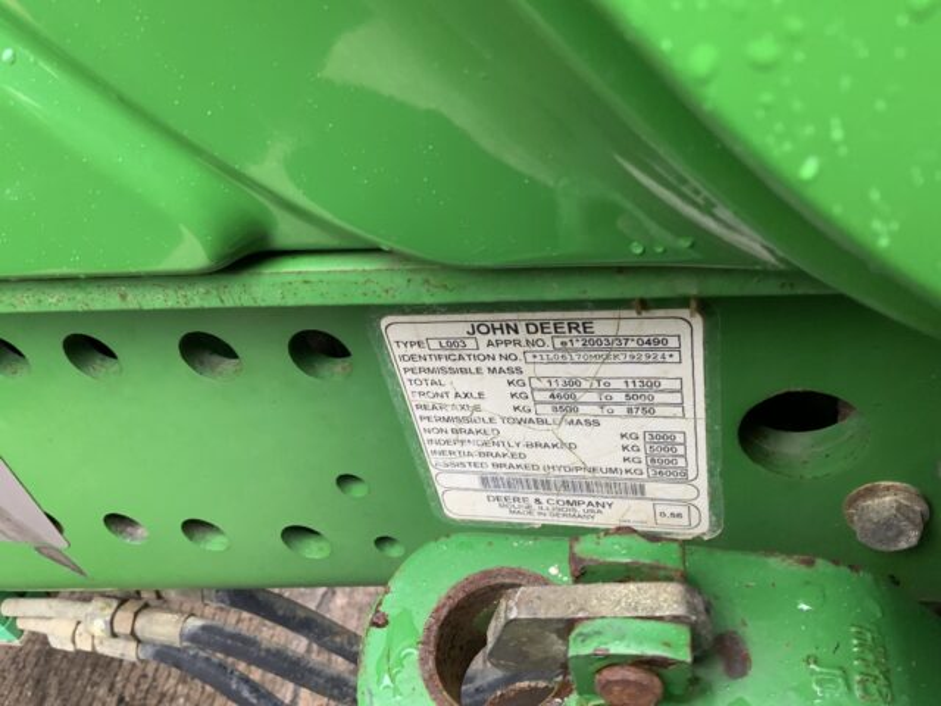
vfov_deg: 48.2
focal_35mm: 29
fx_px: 788
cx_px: 470
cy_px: 353
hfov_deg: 61.7
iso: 100
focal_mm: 3
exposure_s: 1/60
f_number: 1.8
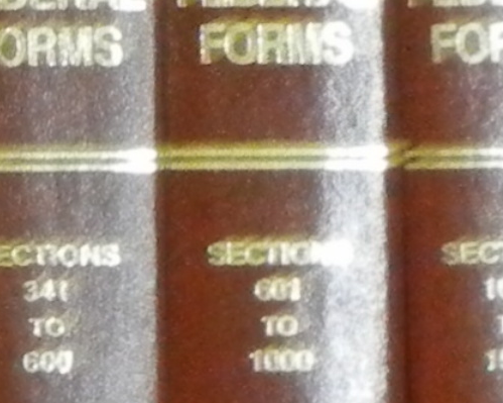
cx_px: 1679
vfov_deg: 1.7
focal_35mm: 908
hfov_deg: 2.1
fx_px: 13515
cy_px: 1125
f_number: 4.6
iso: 800
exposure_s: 1/30
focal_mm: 20.9
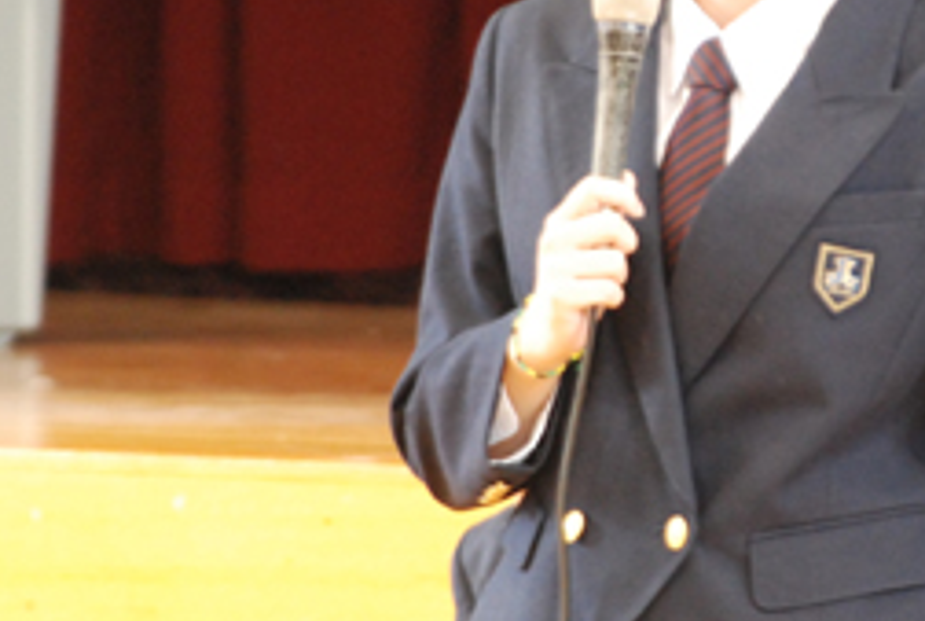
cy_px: 121
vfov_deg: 2.1
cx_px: 716
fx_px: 17019
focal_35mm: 661
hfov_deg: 3.1
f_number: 6.3
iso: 1600
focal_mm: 185
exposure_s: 1/15
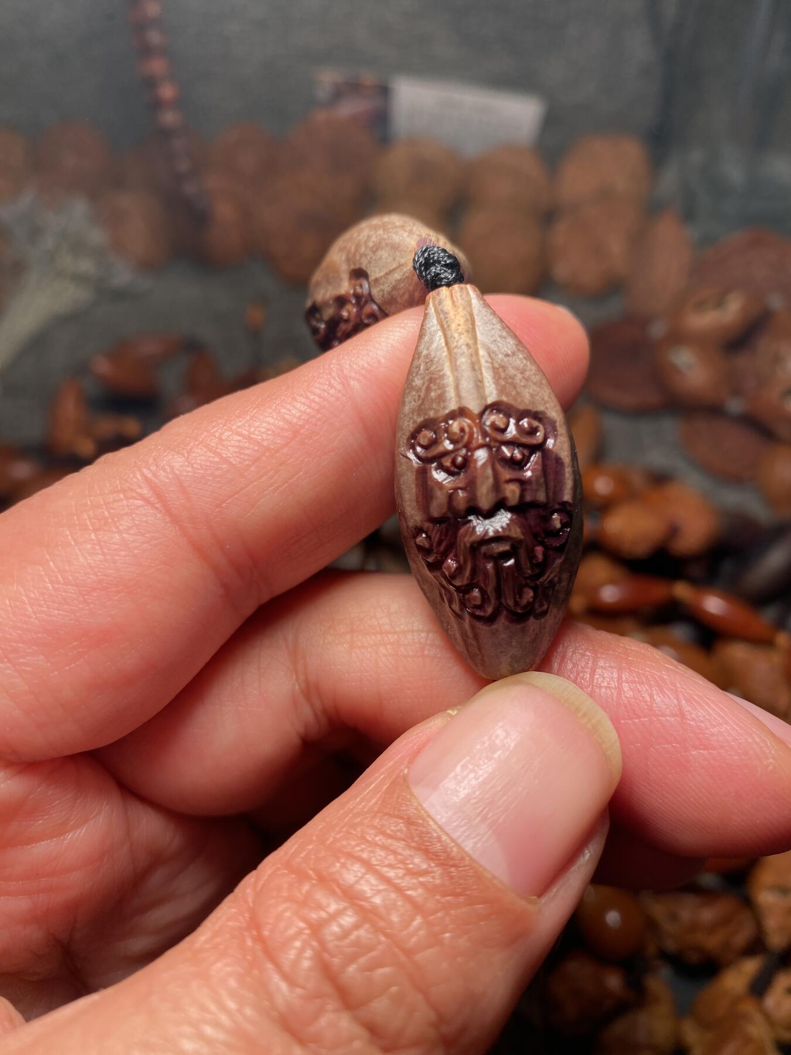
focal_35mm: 25
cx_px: 396
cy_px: 528
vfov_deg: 69.4
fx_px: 762
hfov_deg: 54.9
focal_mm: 4.25
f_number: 1.8
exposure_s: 1/191
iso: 32
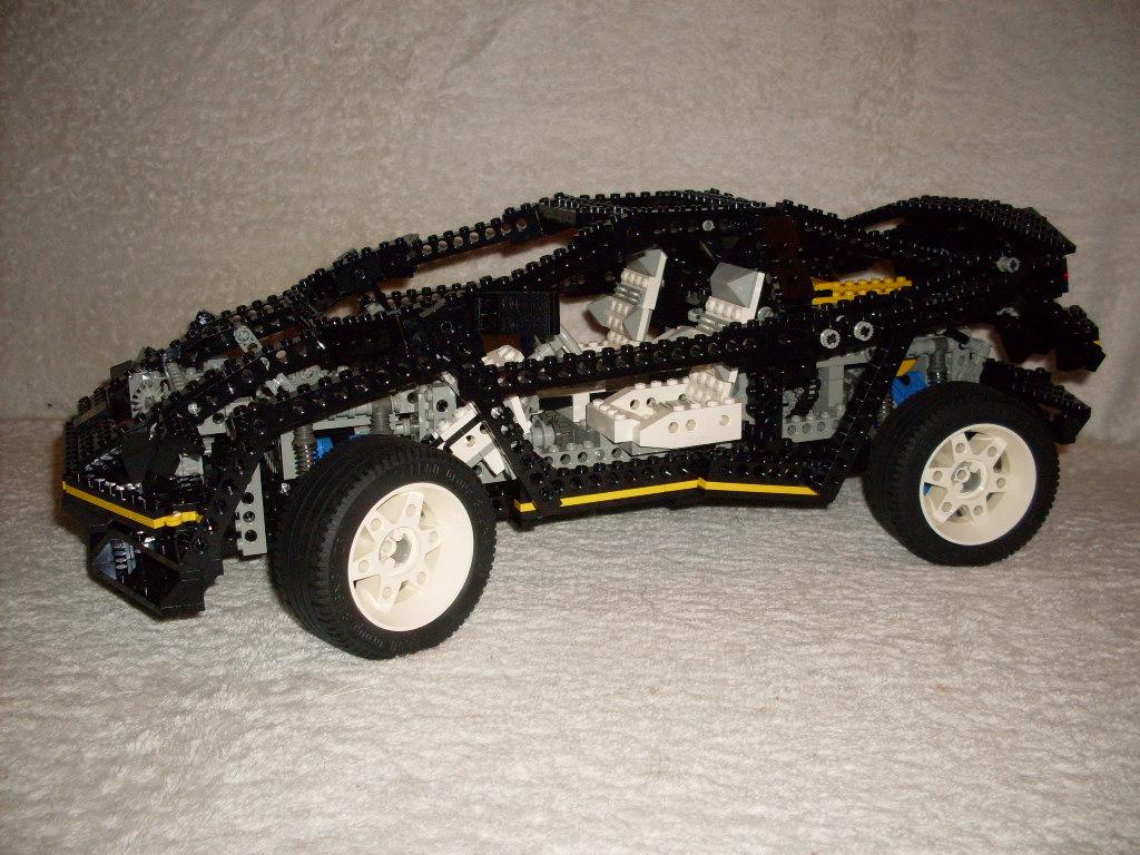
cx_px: 570
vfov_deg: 37.7
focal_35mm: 38
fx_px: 1251
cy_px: 428
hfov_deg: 49.0
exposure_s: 1/45
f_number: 2.8
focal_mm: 6.3
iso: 100
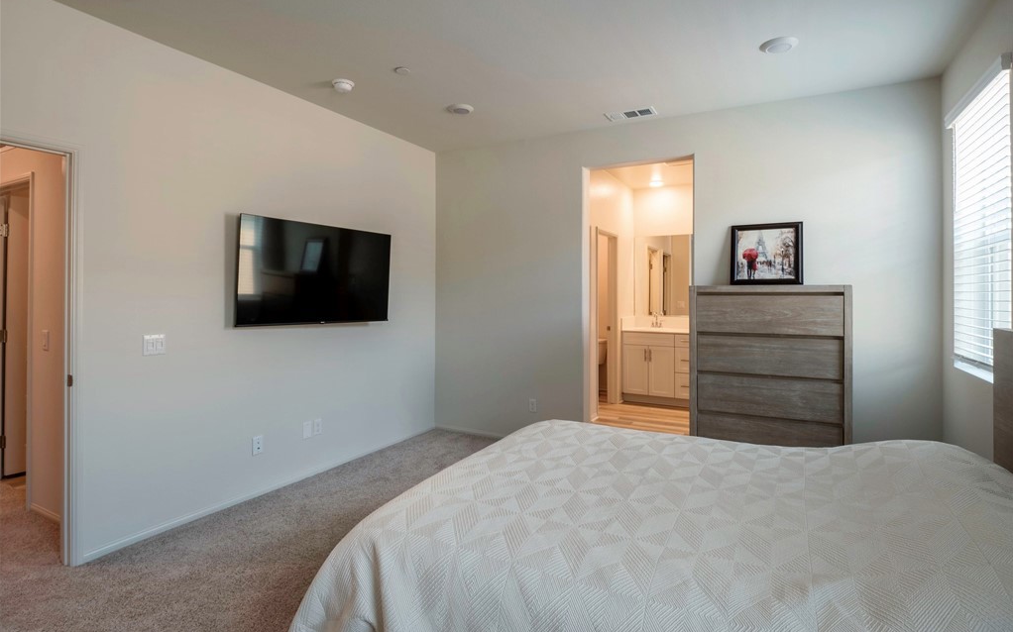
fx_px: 469
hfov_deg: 94.4
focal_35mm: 17
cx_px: 506
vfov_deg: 67.7
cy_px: 277
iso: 100
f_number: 8
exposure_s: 1/13
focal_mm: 8
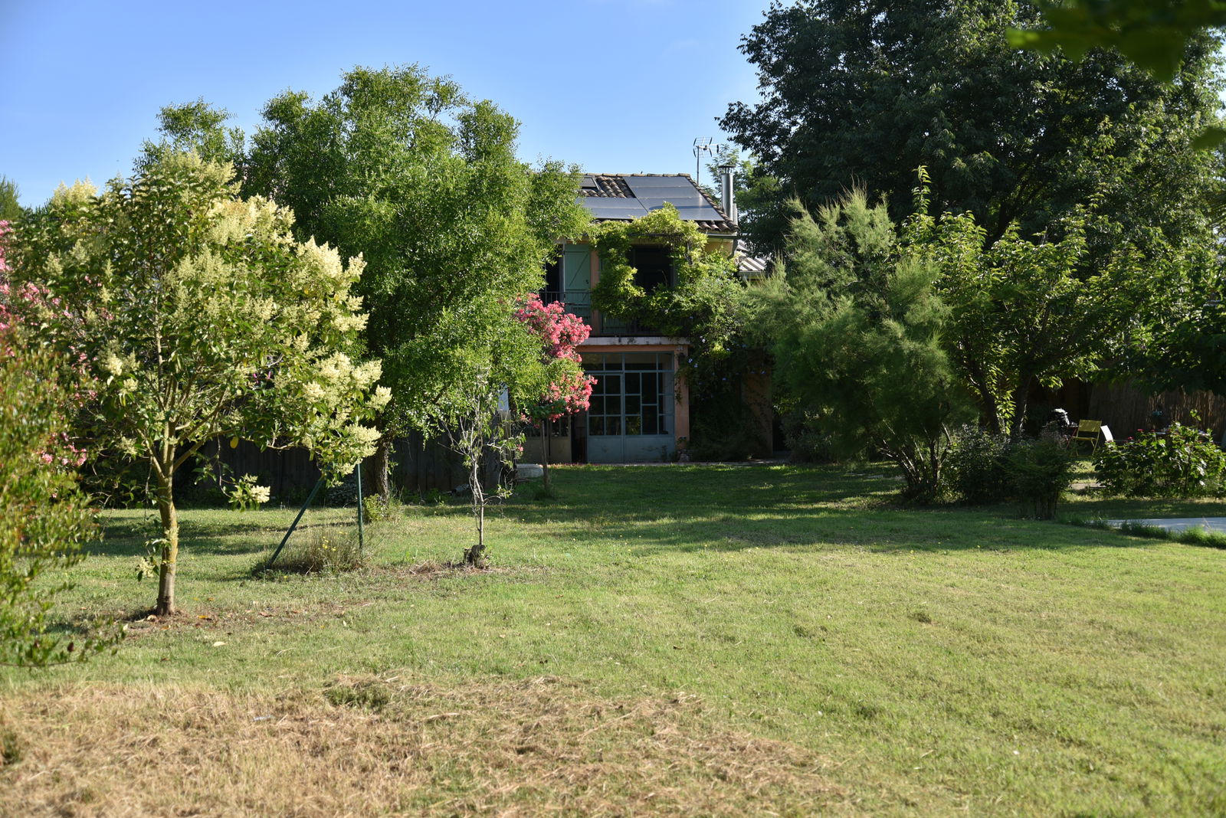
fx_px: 1363
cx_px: 613
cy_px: 409
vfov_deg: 33.4
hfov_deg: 48.4
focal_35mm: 40
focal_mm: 40
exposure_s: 1/400
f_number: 4.5
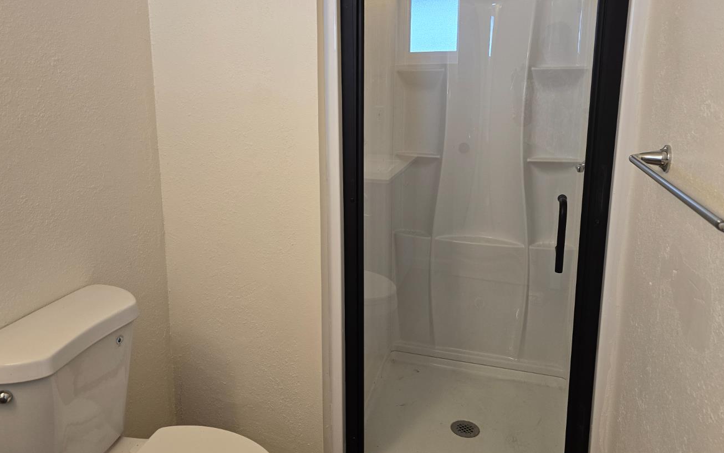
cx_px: 332
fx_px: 552
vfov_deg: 44.3
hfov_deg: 66.4
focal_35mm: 28
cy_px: 177
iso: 160
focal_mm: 6.3
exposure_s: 1/120
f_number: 1.7
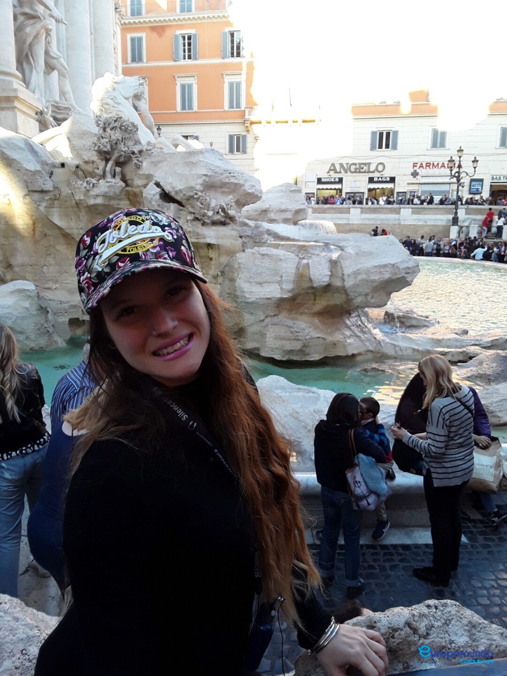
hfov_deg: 51.4
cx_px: 254
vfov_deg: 65.3
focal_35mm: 27
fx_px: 527
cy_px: 338
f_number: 1.9
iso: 40
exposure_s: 1/131
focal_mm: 2.91
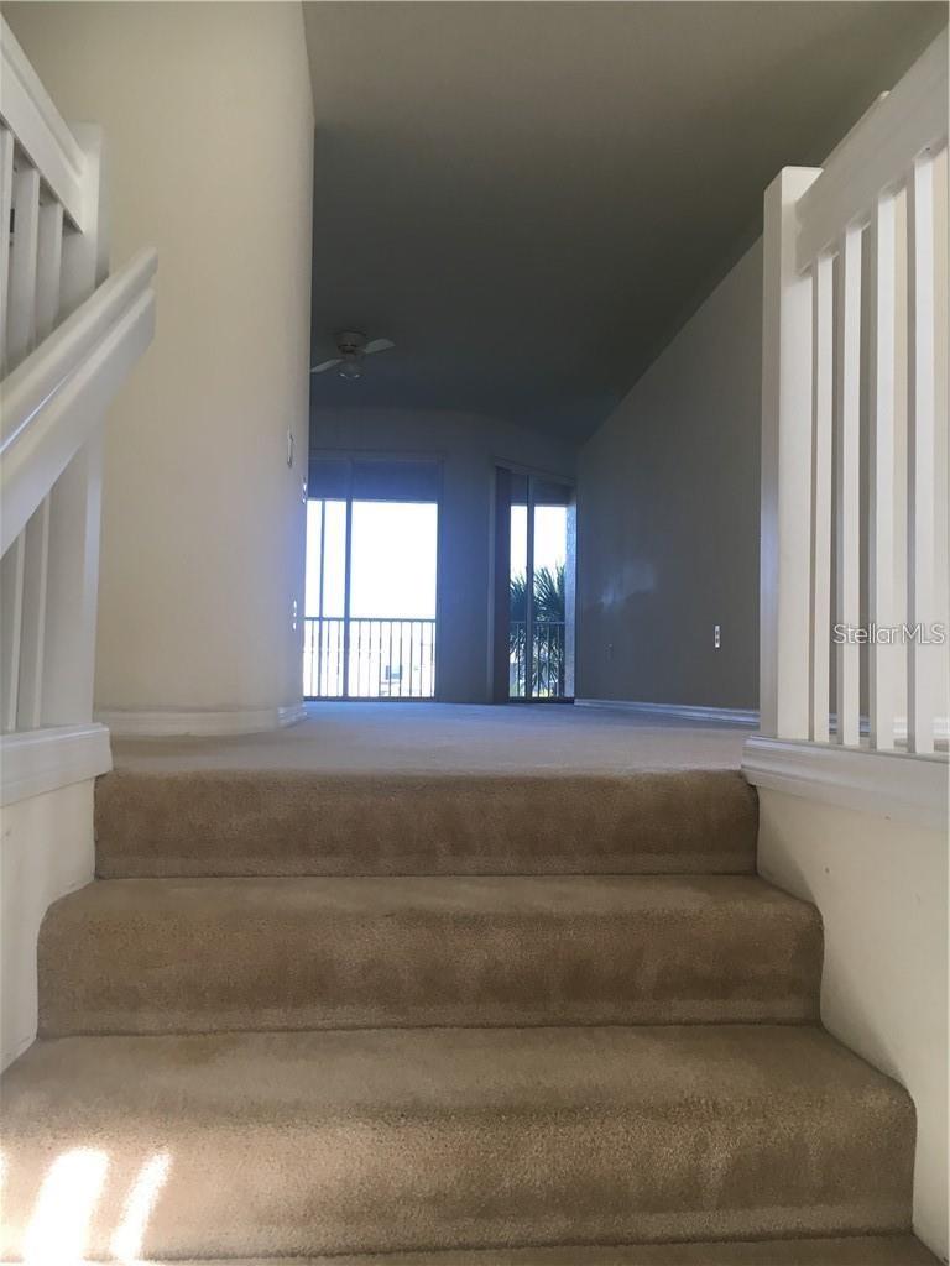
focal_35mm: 29
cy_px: 633
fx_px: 1061
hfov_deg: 48.2
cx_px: 475
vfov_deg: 61.7
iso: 32
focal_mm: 4.15
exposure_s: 1/40
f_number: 2.2
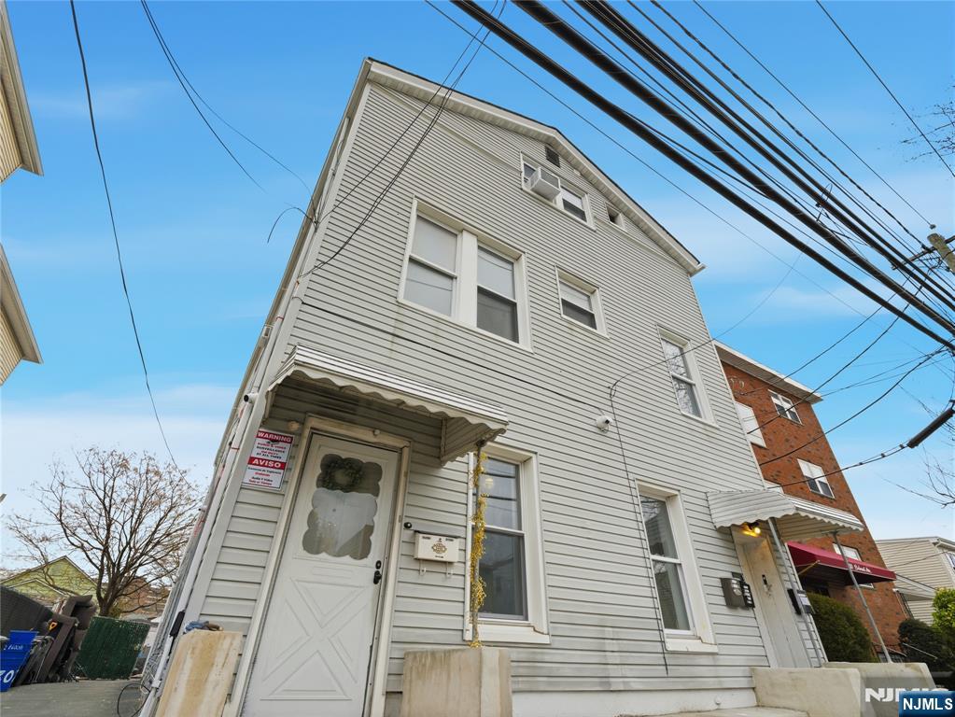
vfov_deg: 78.1
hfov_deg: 94.5
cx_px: 478
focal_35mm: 16
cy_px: 358
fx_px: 442
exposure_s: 1/500
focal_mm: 8
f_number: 8
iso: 200
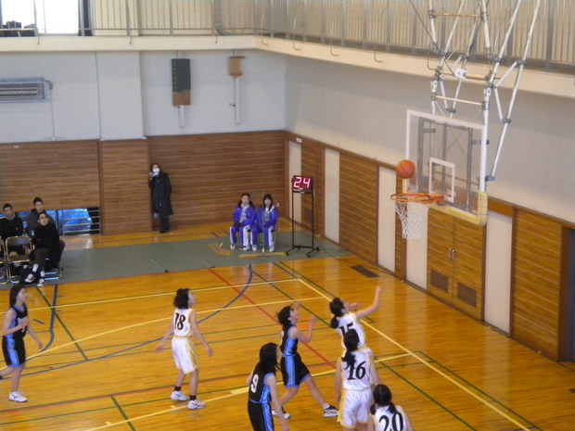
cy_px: 216
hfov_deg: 28.6
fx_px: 1130
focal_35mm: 68
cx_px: 288
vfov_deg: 21.6
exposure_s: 1/83.2
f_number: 4.6
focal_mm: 12.3
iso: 800
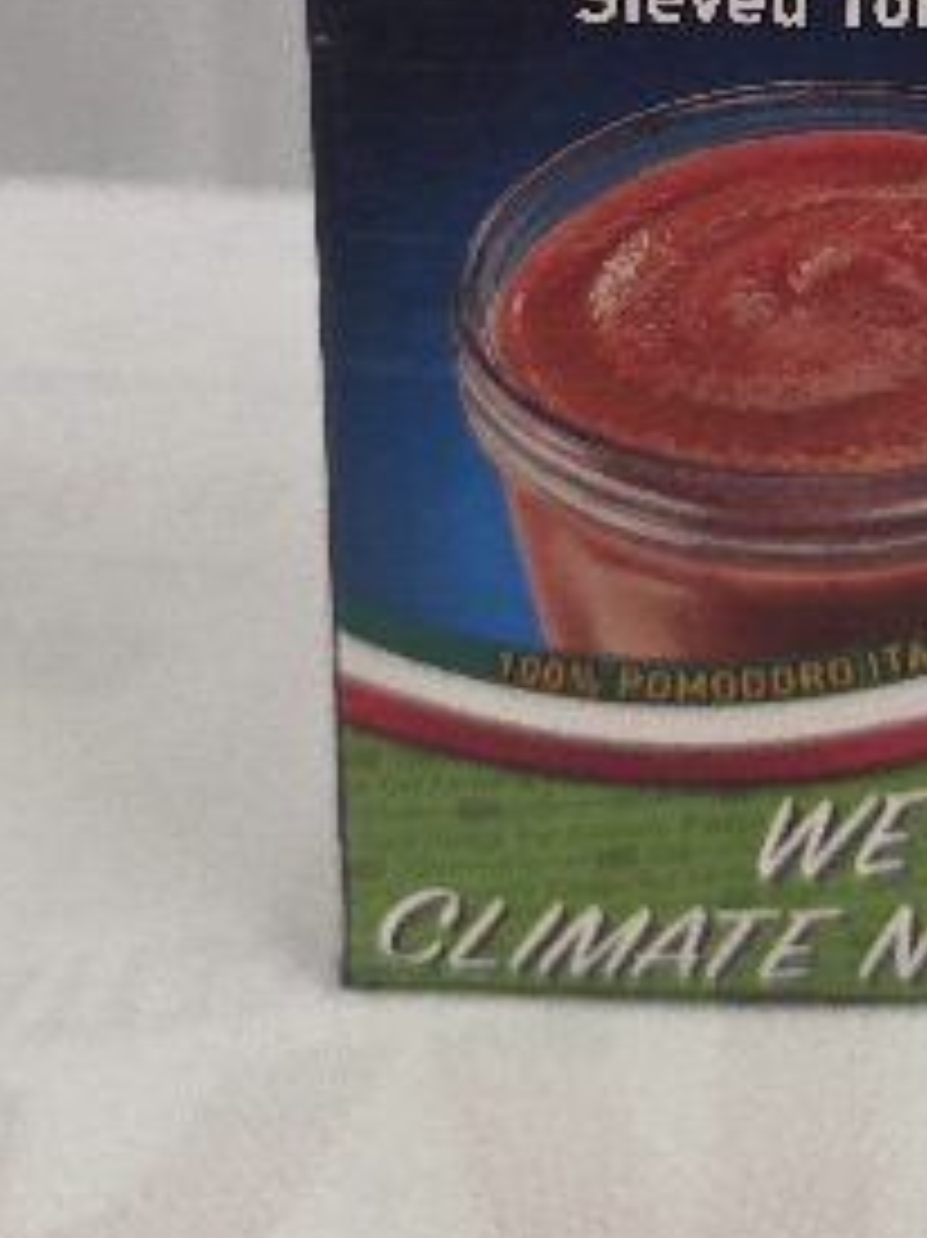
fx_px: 2394
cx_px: 909
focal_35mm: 67
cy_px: -140
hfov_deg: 21.2
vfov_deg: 26.6
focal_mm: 6.3
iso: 320
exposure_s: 1/101
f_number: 1.7
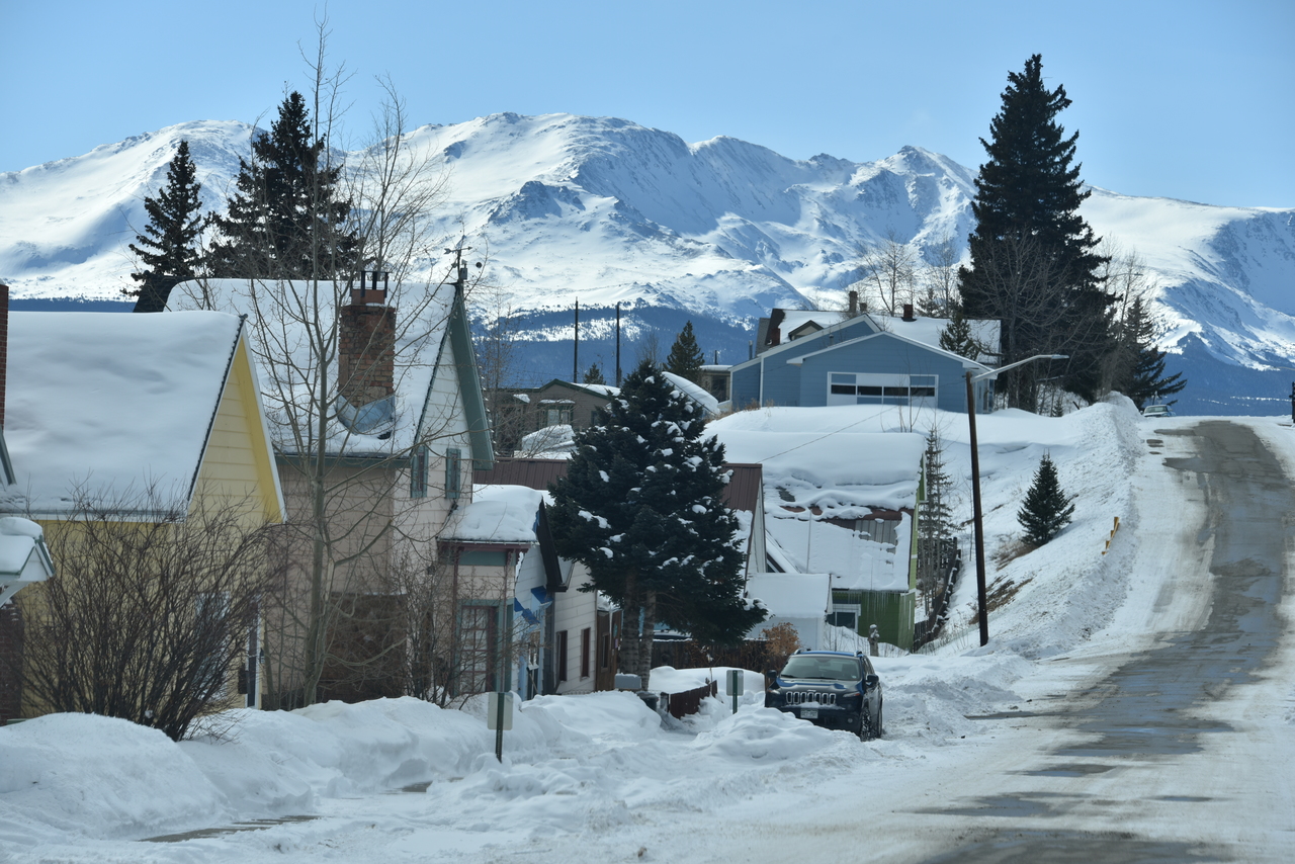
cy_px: 432
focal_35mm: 135
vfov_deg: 10.2
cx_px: 648
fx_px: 4857
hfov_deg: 15.2
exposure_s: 1/320
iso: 100
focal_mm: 135
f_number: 9
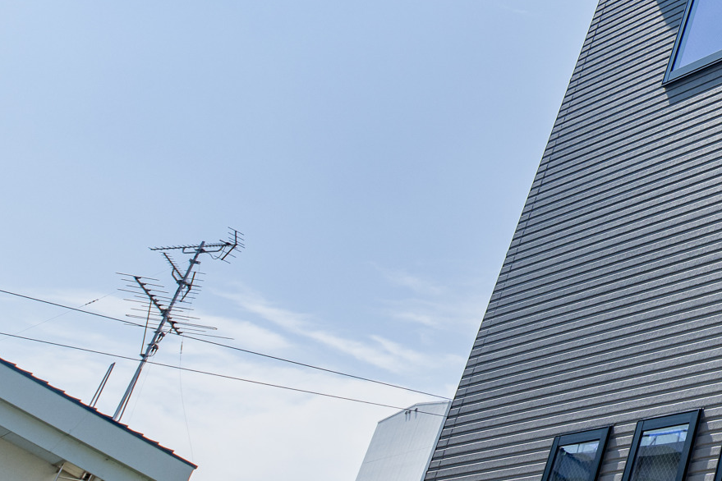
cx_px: 1100
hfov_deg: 25.4
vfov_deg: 22.7
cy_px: 34
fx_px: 1163
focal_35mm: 58
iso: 100
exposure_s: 1/250
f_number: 8
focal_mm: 17
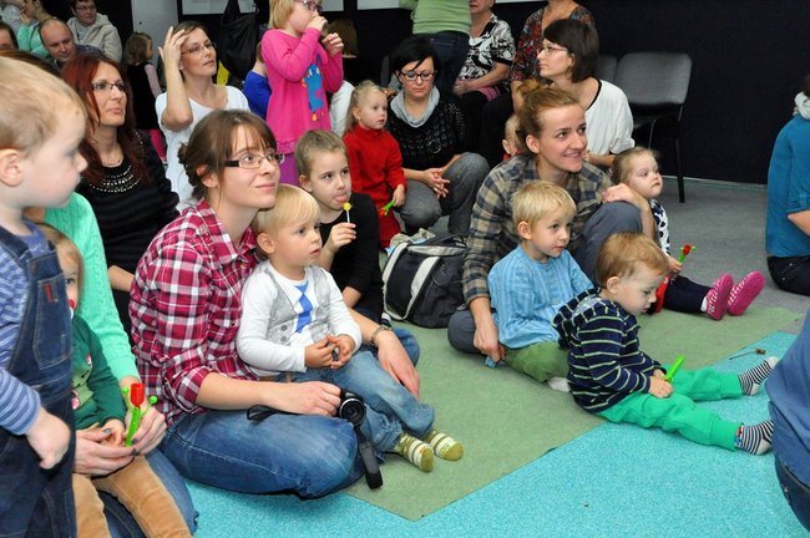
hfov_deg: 41.2
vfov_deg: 28.0
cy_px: 269
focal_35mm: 48
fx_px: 1079
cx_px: 405
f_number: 14
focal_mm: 32
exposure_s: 1/60
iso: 3200
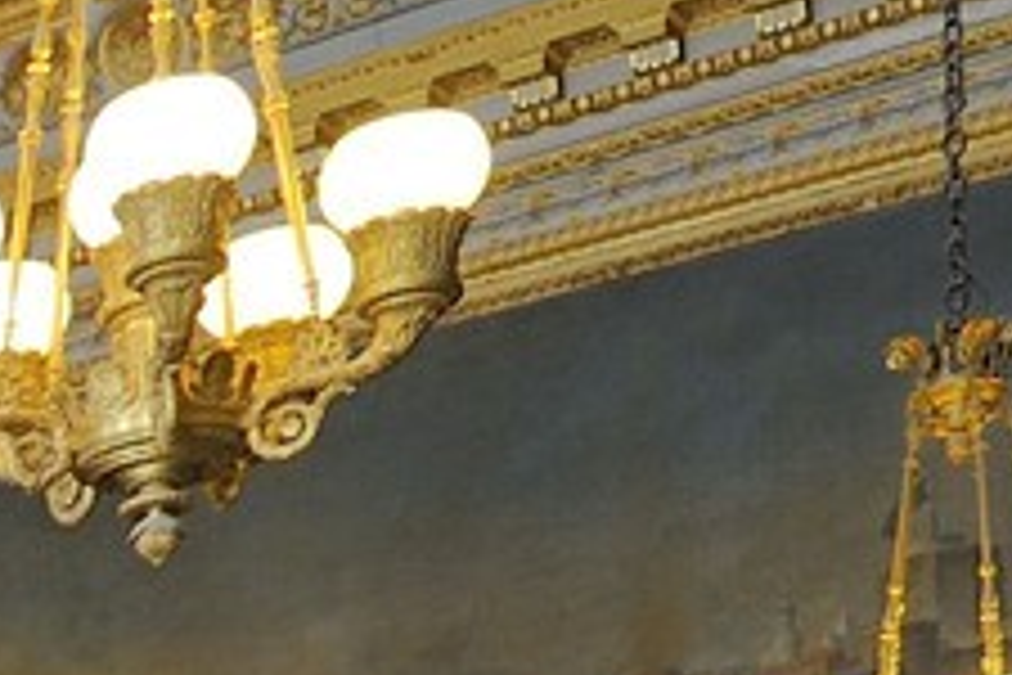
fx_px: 3204
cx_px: -2267
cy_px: 1404
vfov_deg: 10.8
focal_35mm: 114
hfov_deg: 10.4
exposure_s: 1/1.67
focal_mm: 16
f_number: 11
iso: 200
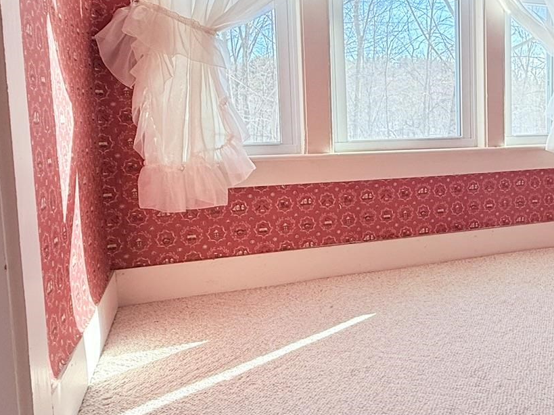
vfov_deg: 40.5
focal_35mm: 35
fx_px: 560
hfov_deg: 48.4
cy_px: 166
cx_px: 473
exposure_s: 1/138
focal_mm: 2.22
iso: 64
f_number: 2.2
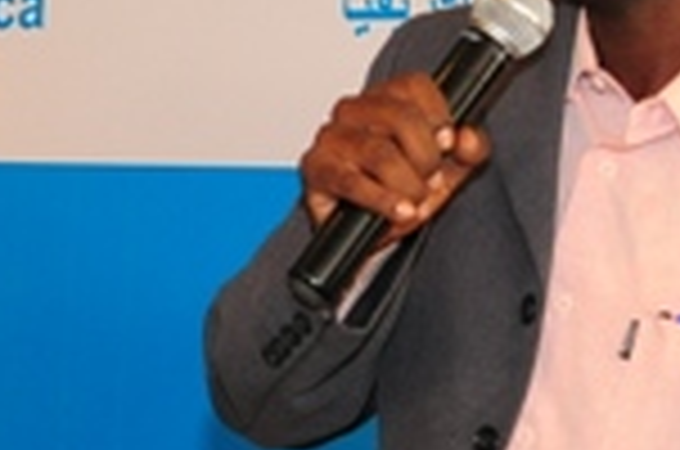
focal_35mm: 179
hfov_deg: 11.5
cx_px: 176
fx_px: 3374
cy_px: 133
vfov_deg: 7.6
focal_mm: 30
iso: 800
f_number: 4
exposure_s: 1/60
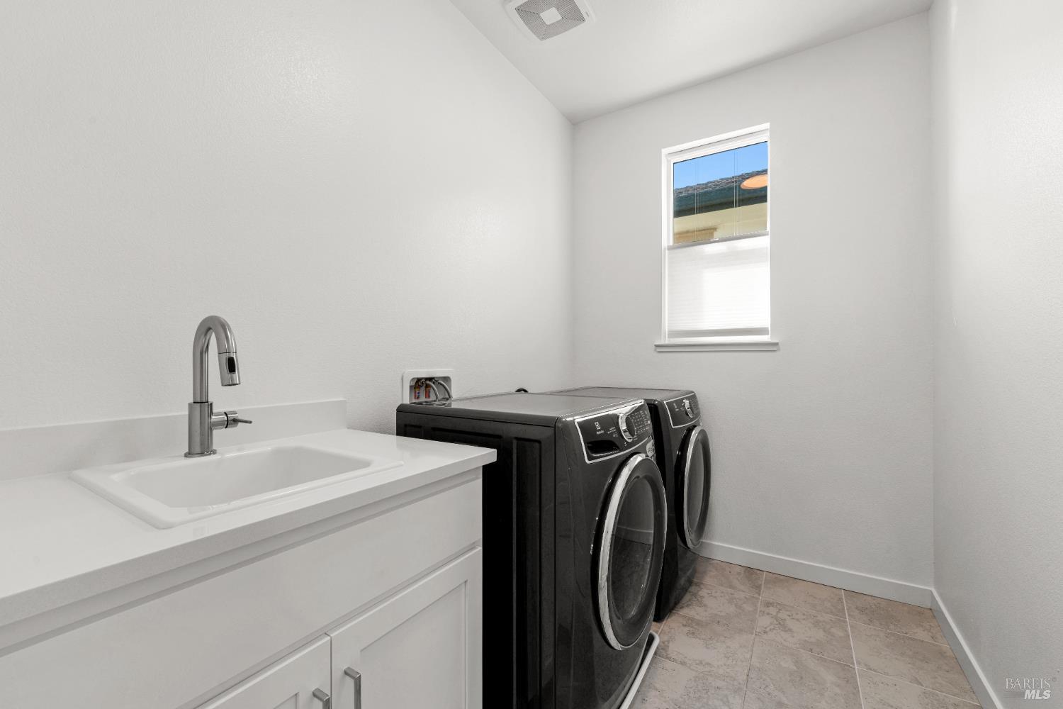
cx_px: 532
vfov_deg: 81.2
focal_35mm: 14
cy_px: 354
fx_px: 413
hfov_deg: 104.3
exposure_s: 1/4
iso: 100
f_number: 10
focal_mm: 14
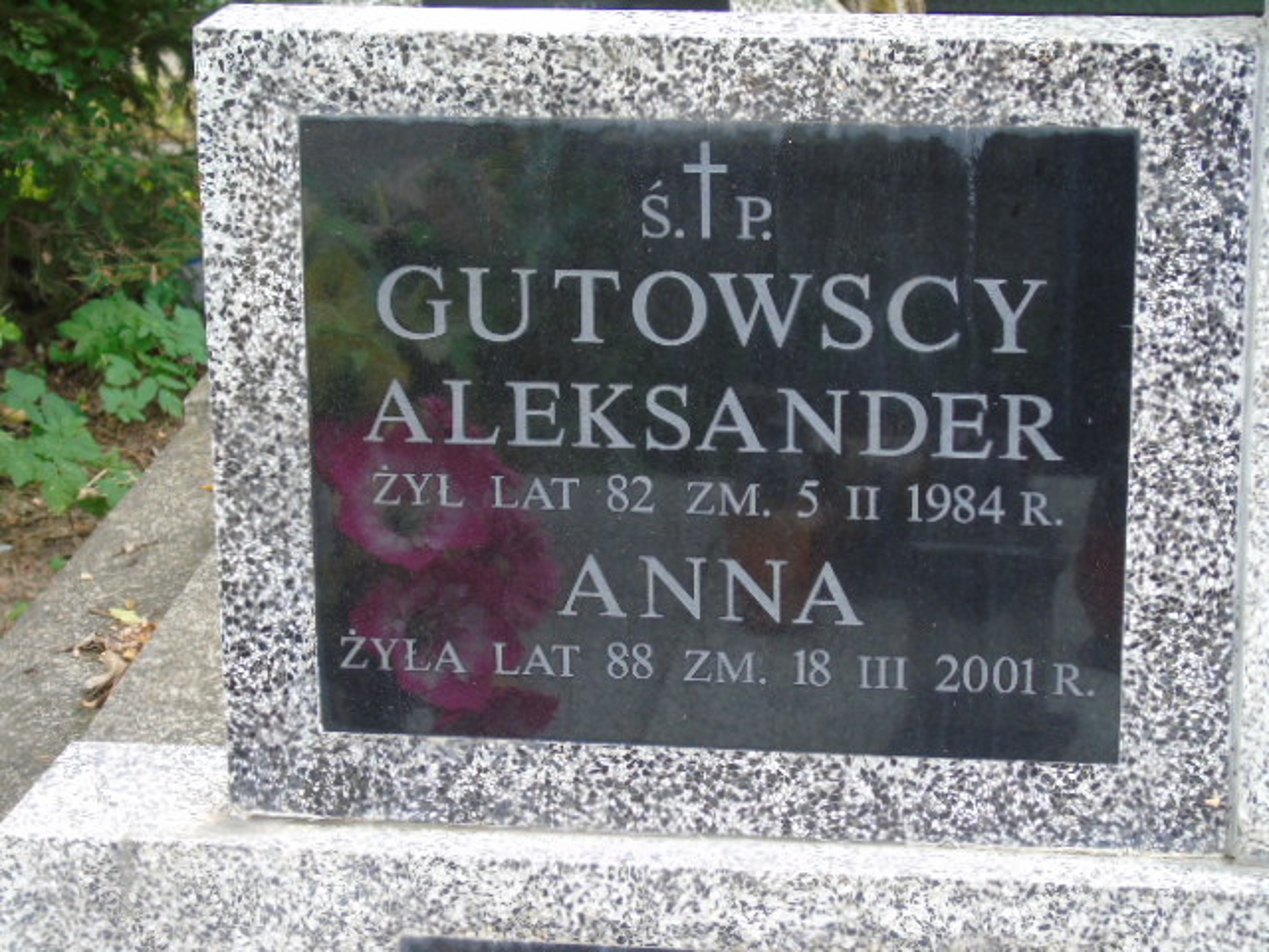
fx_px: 3446
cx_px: 634
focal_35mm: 94
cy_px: 476
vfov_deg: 15.7
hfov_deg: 20.9
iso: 200
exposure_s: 1/80
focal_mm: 17
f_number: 4.3
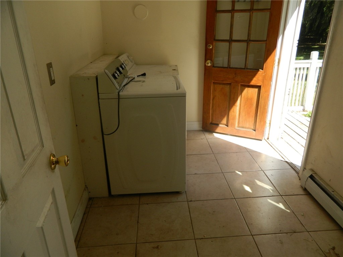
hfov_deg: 69.4
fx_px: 248
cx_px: 172
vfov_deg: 54.9
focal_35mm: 25
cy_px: 128
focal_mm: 4.5
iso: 100
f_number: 3.1
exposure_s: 1/250
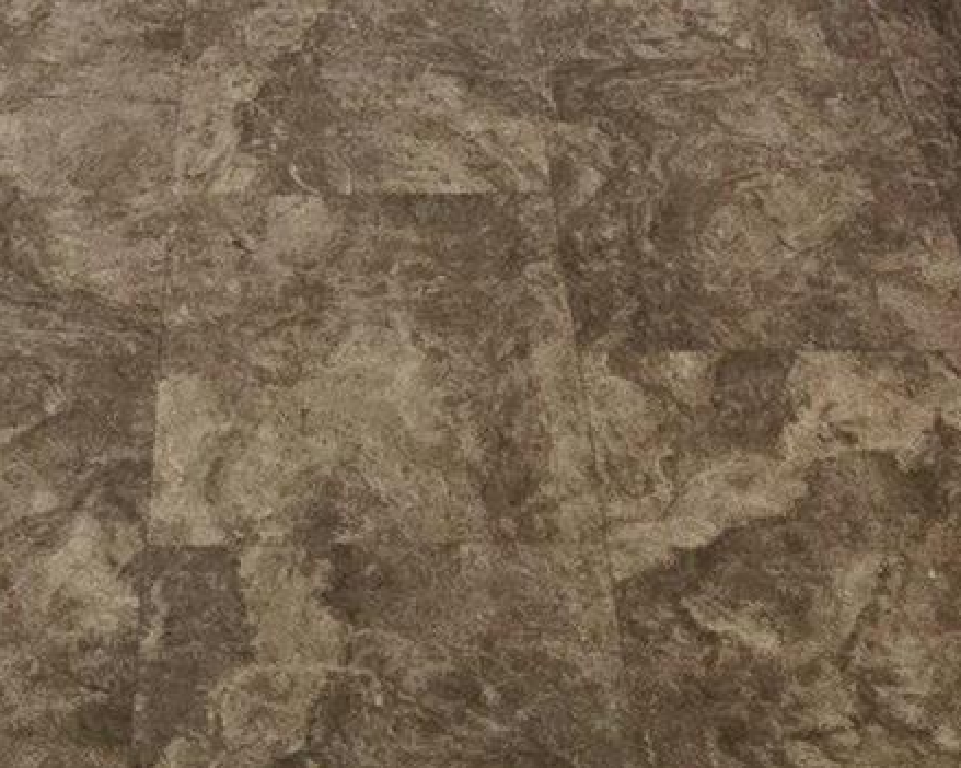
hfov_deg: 12.3
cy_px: -1617
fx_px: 4464
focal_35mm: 157
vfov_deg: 8.2
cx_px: 276
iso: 250
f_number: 1.7
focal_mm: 6.3
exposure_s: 1/120
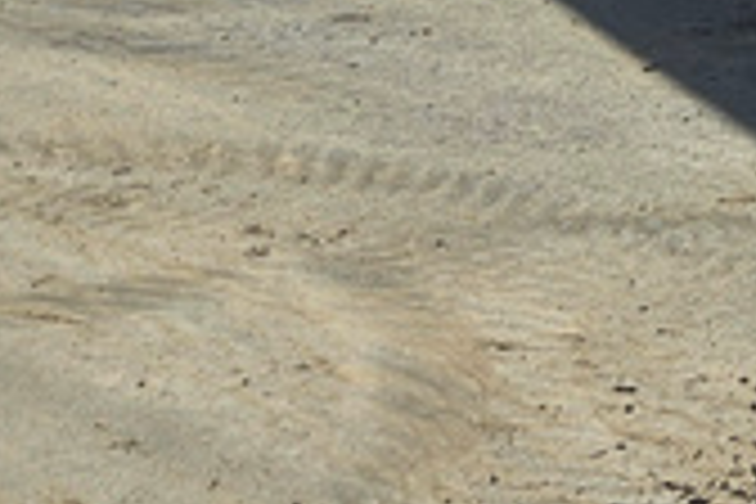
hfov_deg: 12.3
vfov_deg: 8.3
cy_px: -896
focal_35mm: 146
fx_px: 3066
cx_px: 1562
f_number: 1.8
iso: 25
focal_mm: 5.4
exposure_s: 1/3134
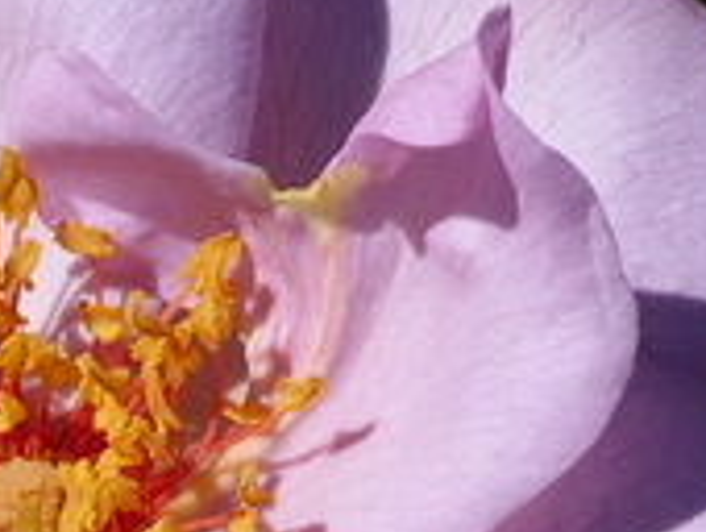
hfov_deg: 1.1
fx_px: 37662
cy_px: 445
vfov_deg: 0.8
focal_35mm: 1844
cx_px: -37
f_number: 5.6
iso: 80
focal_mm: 88.2
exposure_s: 1/640
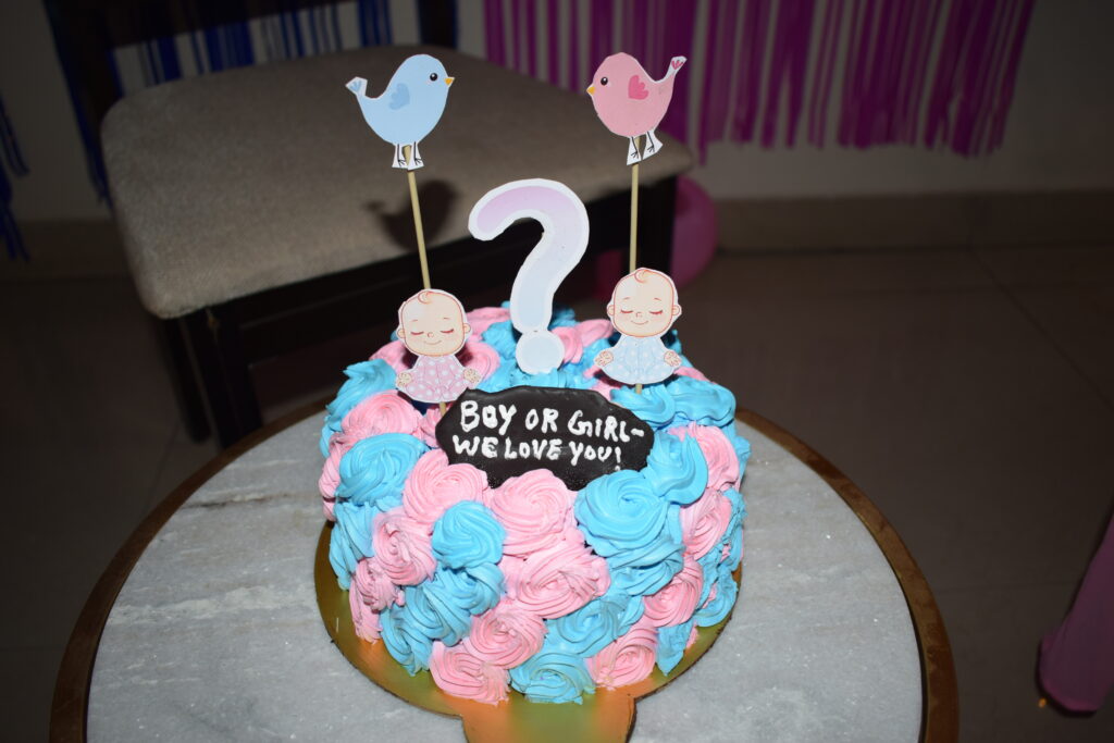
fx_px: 975
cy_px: 372
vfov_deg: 41.7
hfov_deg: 59.5
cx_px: 557
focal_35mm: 32
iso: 280
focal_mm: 21
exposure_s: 1/60
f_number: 3.8
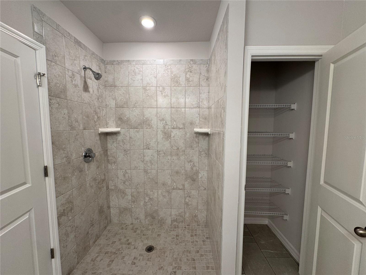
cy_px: 138
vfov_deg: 85.7
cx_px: 183
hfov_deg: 102.1
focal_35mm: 14
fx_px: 148
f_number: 2.2
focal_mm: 2.22
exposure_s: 1/120
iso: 125
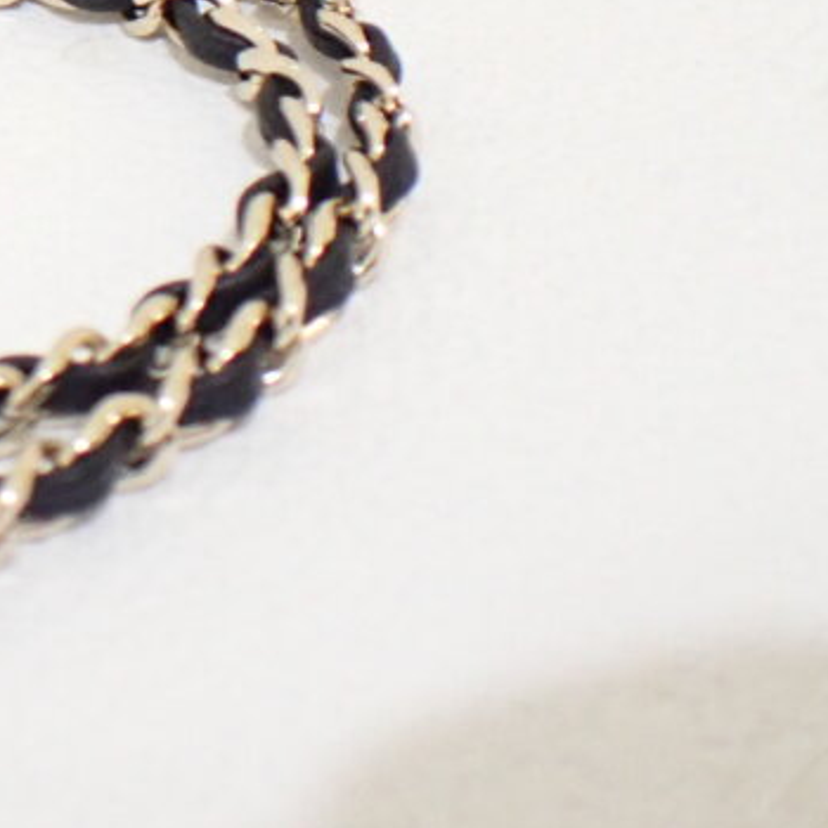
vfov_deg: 18.0
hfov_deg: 17.5
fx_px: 2463
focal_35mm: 91
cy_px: -215
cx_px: -345
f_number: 2.3
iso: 800
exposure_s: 1/100
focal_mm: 5.4
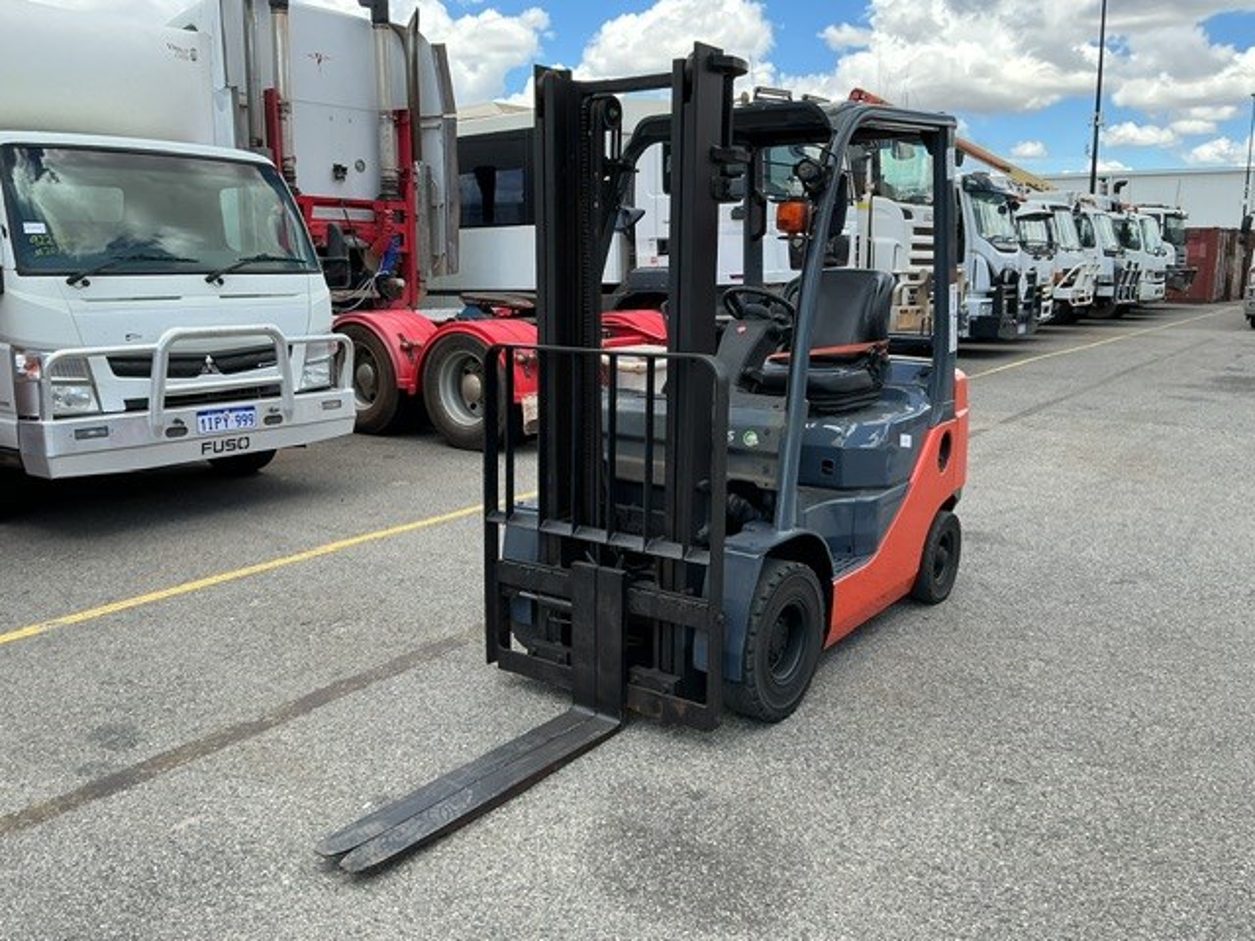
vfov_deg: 48.2
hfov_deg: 61.7
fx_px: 1051
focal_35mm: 29
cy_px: 470
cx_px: 628
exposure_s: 1/728
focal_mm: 3
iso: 25
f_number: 1.8
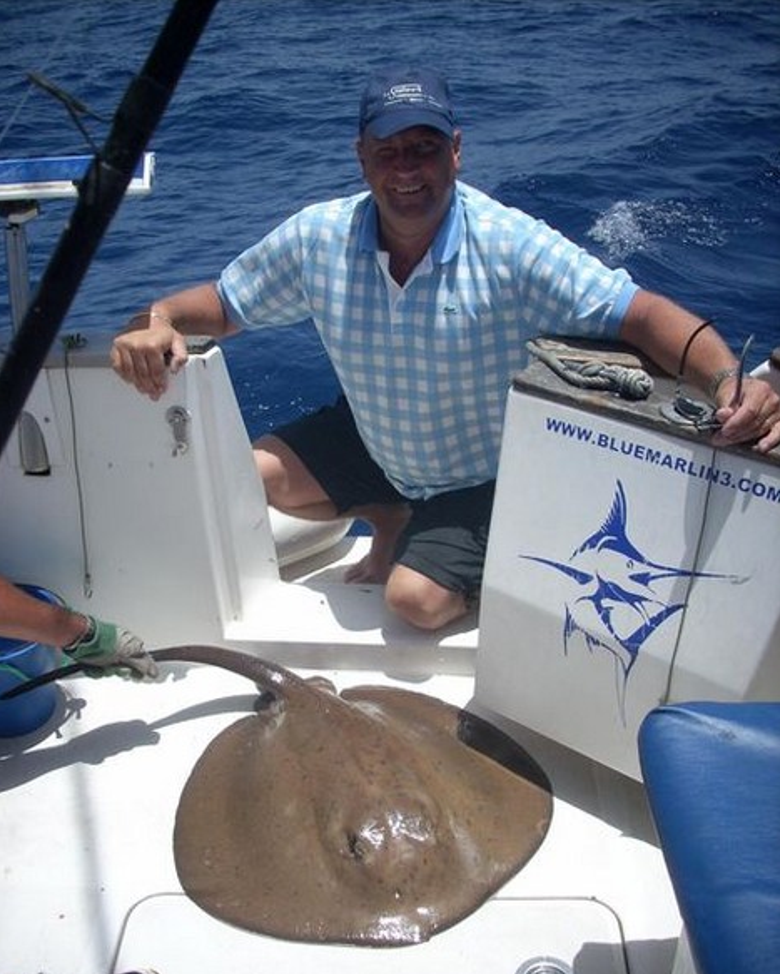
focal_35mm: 39
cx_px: 389
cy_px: 523
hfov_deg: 38.3
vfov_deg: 46.8
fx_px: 1125
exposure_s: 1/354
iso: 64
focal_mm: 6.2
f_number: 5.6
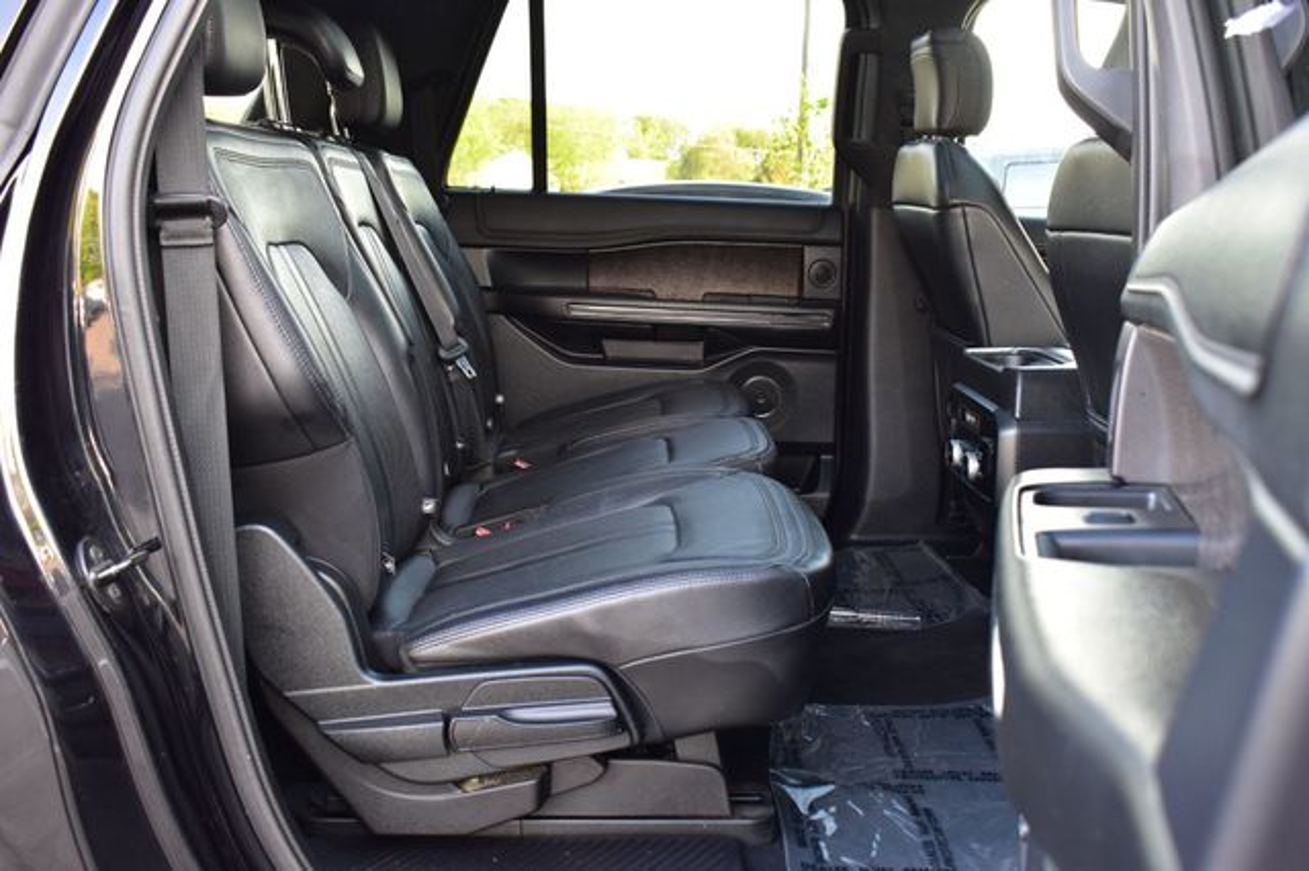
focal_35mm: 38
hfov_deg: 51.3
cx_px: 654
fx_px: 1363
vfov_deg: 35.5
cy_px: 436
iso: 400
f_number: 6.3
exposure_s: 1/20
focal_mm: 25
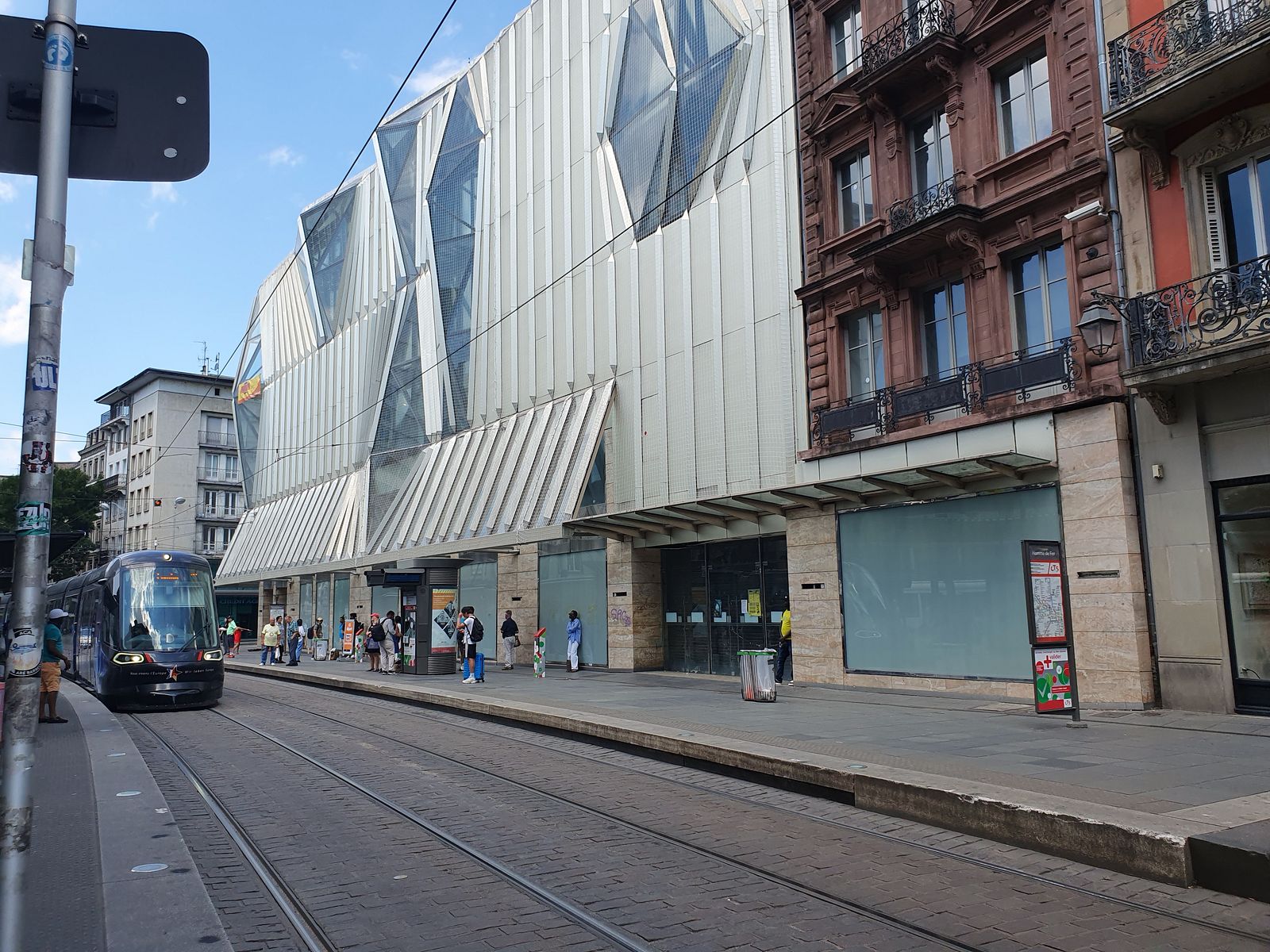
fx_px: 954
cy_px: 476
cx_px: 635
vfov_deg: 53.1
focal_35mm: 26
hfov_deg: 67.3
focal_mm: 4.32
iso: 50
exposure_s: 1/732
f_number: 2.4
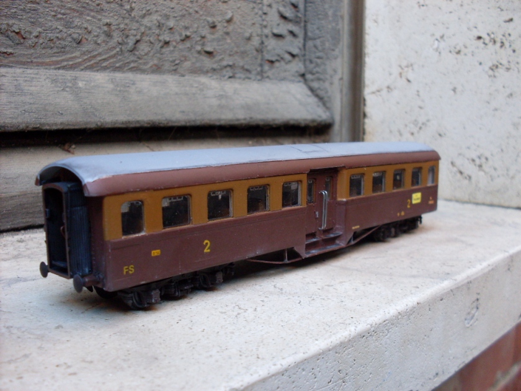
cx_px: 260
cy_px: 196
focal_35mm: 38
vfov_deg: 37.7
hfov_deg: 49.0
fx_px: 572
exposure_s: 1/45
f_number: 2.8
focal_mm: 6.3
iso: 120
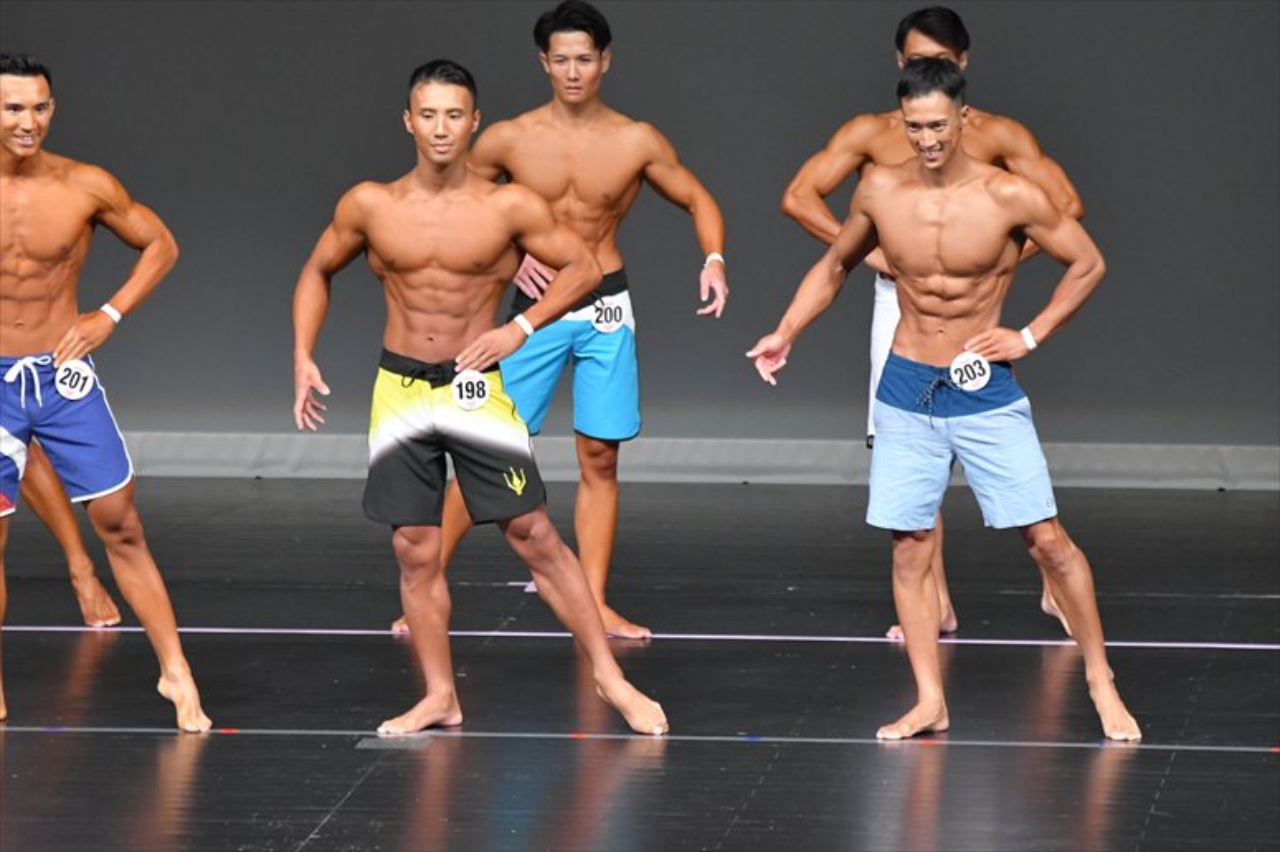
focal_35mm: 315
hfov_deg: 6.5
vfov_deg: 4.4
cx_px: 640
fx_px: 11195
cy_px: 426
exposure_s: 1/400
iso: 5000
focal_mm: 210
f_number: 5.6
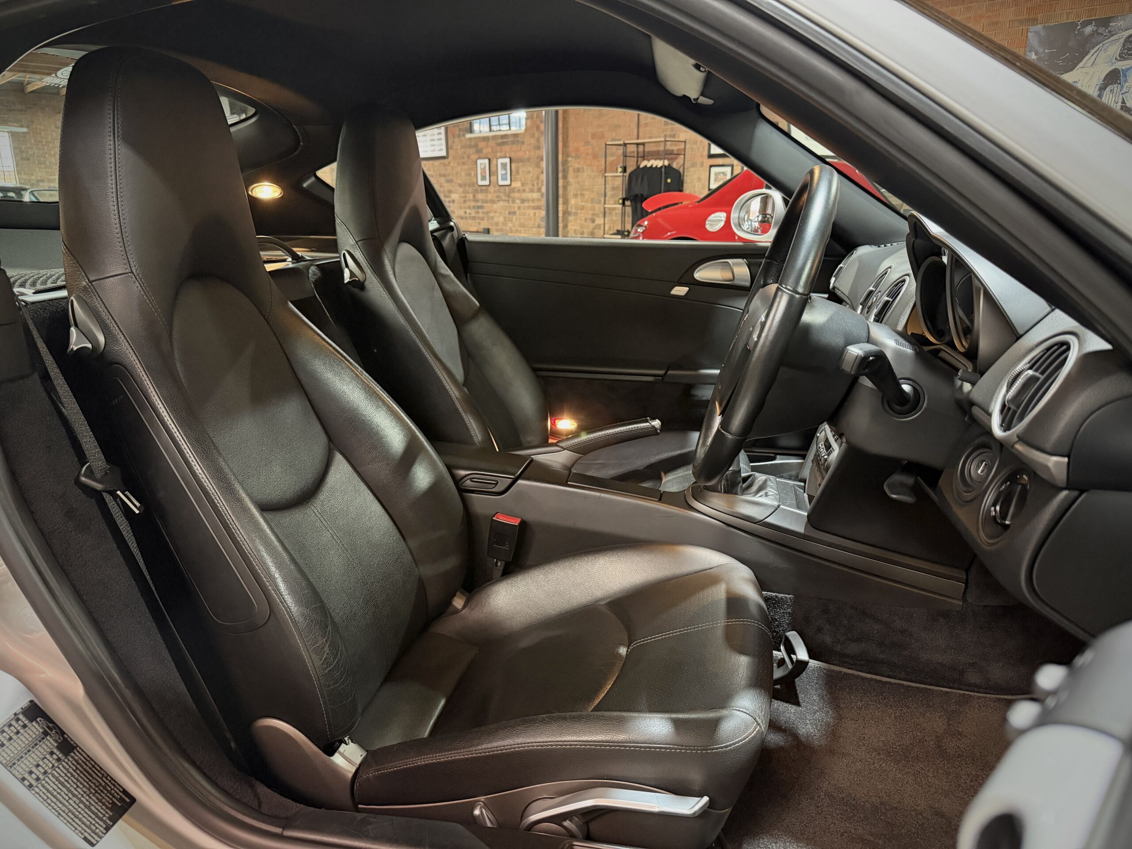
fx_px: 785
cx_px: 566
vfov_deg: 56.8
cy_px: 424
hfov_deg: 71.6
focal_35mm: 24
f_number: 1.78
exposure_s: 1/33
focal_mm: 6.76
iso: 1000
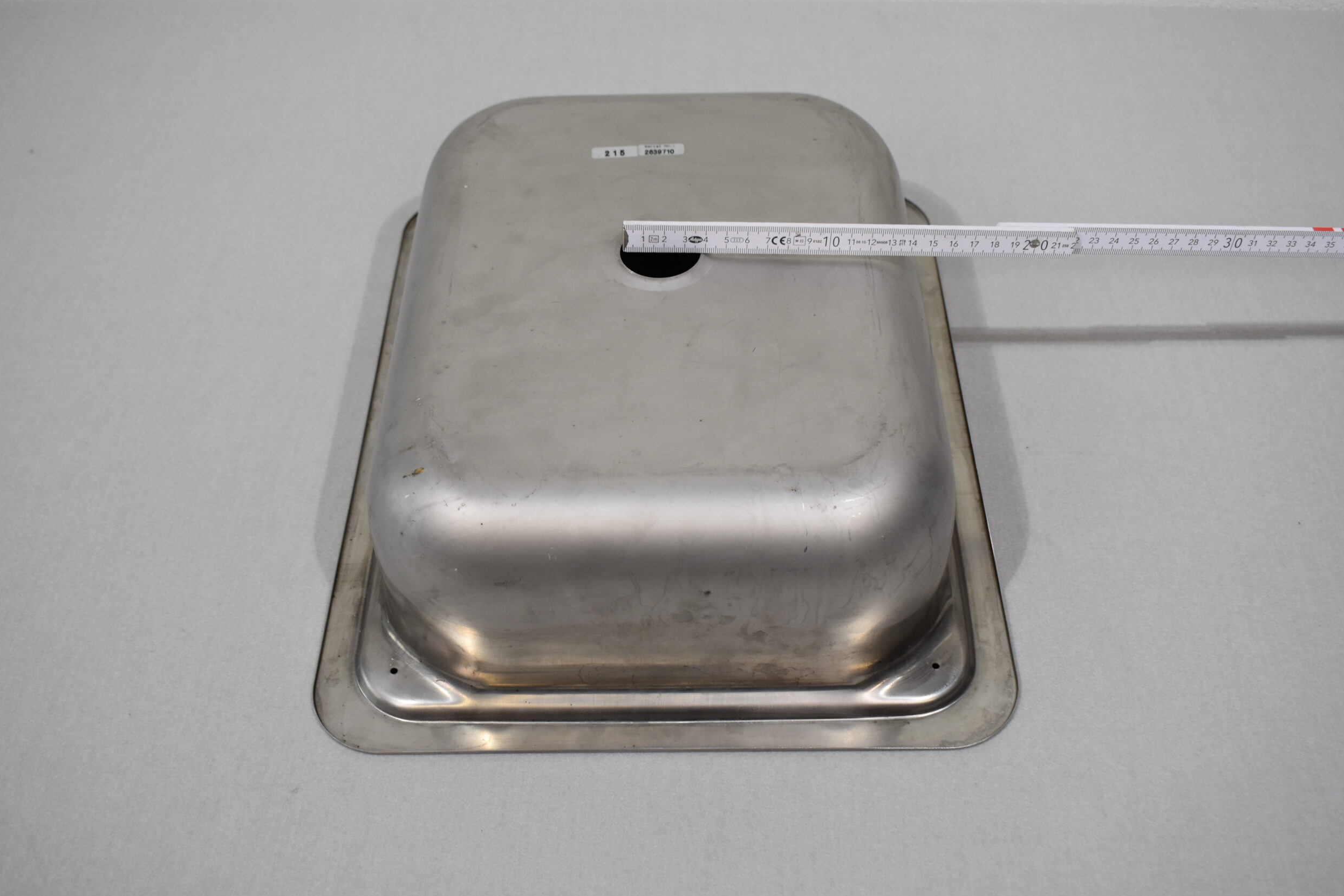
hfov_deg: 51.9
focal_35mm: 37
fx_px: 1381
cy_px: 450
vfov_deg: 35.9
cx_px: 666
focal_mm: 24
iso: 400
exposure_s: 1/125
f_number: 5.6
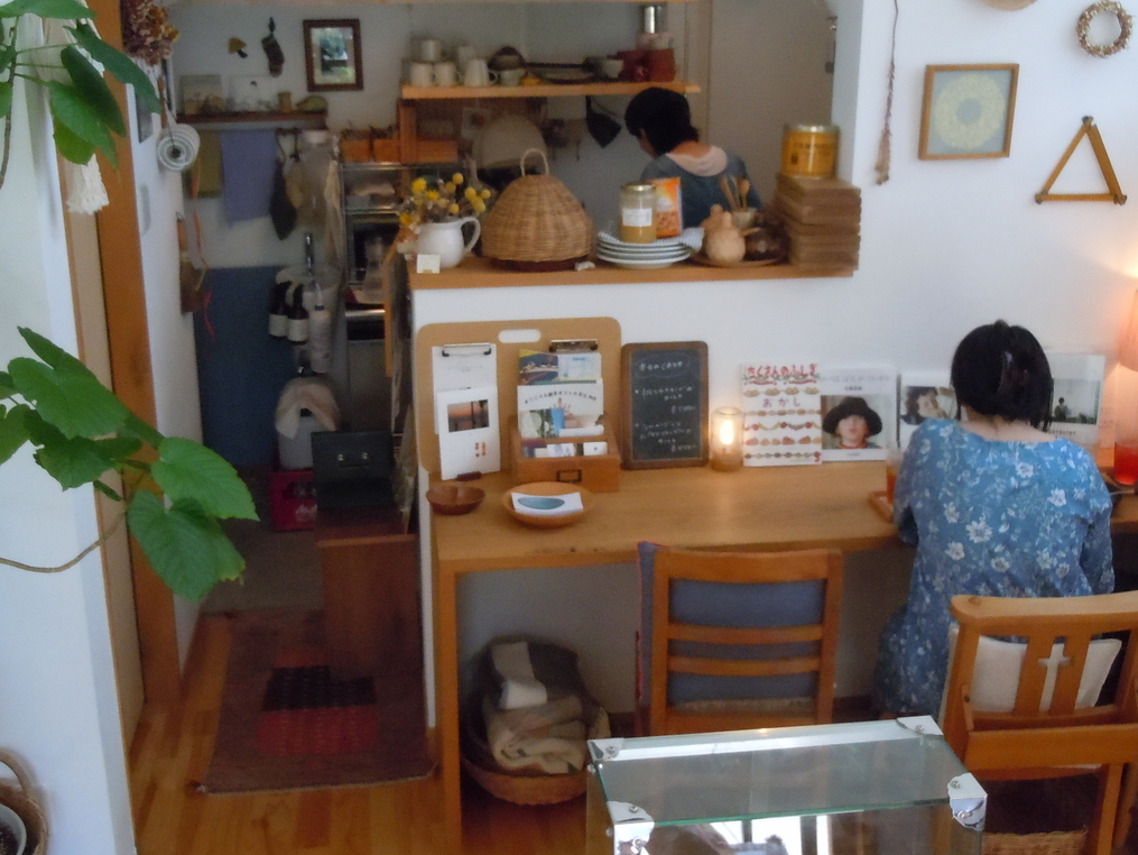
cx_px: 535
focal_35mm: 39
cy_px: 362
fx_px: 1283
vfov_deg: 36.8
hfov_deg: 47.8
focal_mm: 5.9
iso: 800
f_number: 4
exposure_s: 1/100
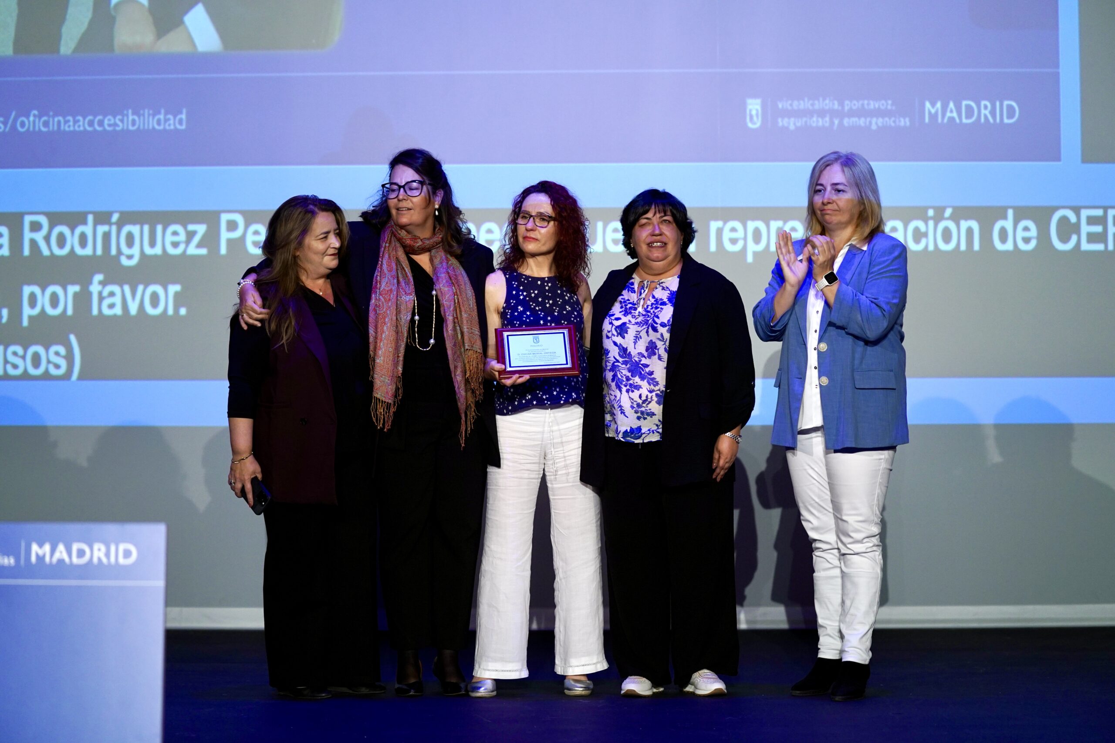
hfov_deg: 26.6
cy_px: 372
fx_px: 2354
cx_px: 558
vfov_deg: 17.9
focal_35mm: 76
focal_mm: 76
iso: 1250
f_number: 2.8
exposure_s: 1/250
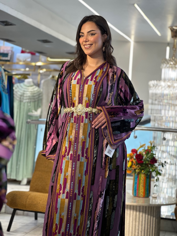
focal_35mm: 77
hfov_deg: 19.1
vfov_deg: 25.3
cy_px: 118
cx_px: 88
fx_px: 525
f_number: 2.8
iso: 100
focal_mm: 9
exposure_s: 1/100
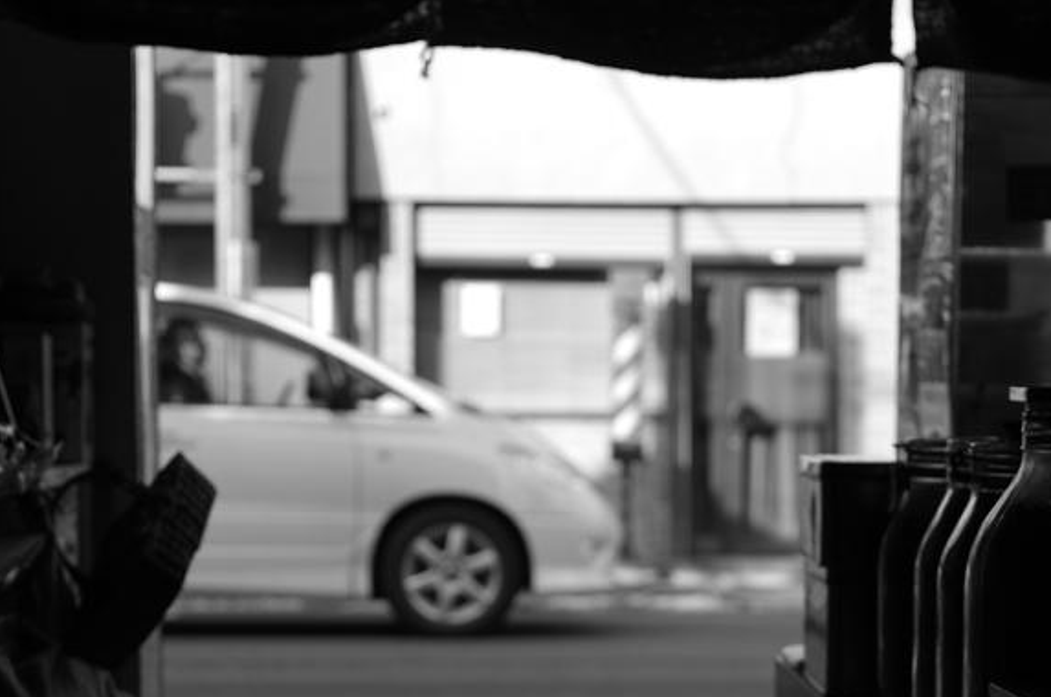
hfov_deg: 21.9
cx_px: 580
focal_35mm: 93
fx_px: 2711
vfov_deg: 14.5
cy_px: 622
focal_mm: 35
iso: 100
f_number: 2.8
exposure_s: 1/500
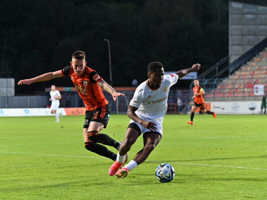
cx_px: 120
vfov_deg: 9.4
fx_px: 1219
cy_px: 100
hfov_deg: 12.5
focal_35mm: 158
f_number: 6.3
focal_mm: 145
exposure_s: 1/640
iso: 5000
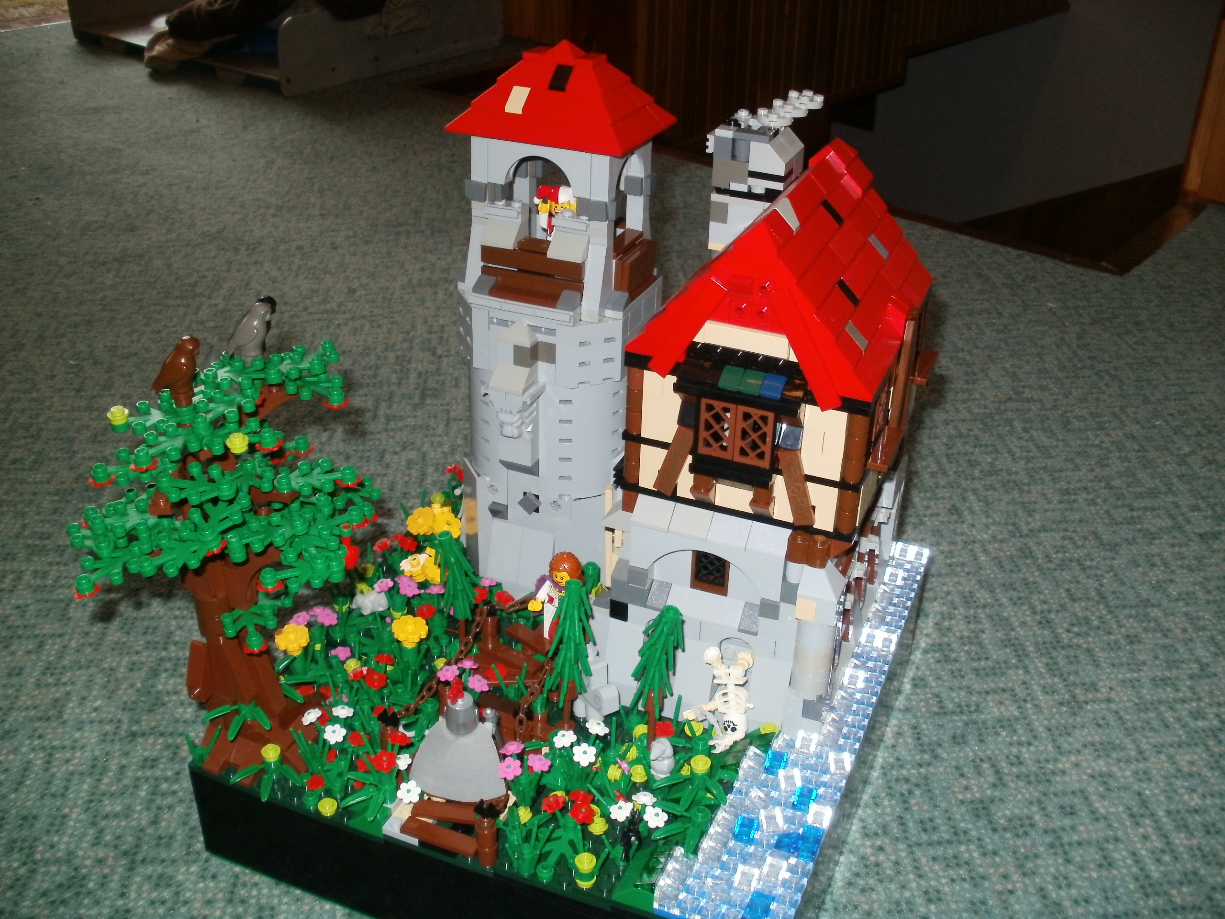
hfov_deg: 51.4
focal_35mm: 36
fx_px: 1274
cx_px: 612
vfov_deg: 39.7
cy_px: 460
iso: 125
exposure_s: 1/30
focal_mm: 6.3
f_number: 3.5
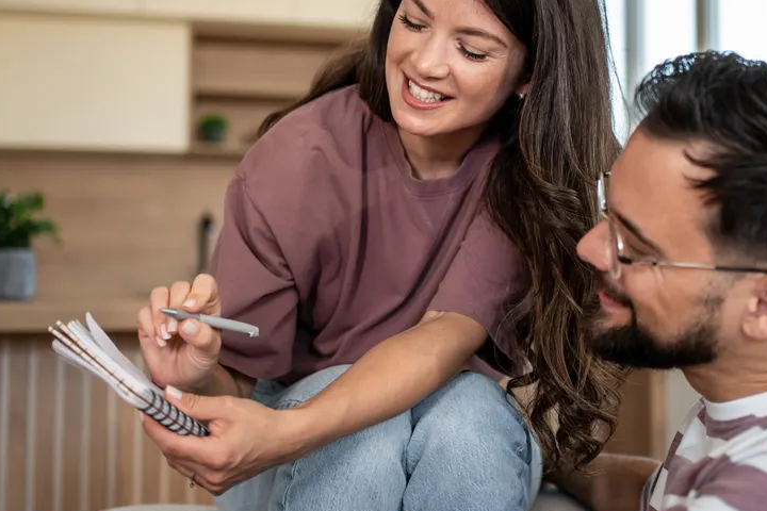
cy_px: 188
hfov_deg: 32.7
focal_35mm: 61
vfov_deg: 22.2
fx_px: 1300
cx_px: 475
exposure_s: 1/500
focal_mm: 35
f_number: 1.8
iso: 400
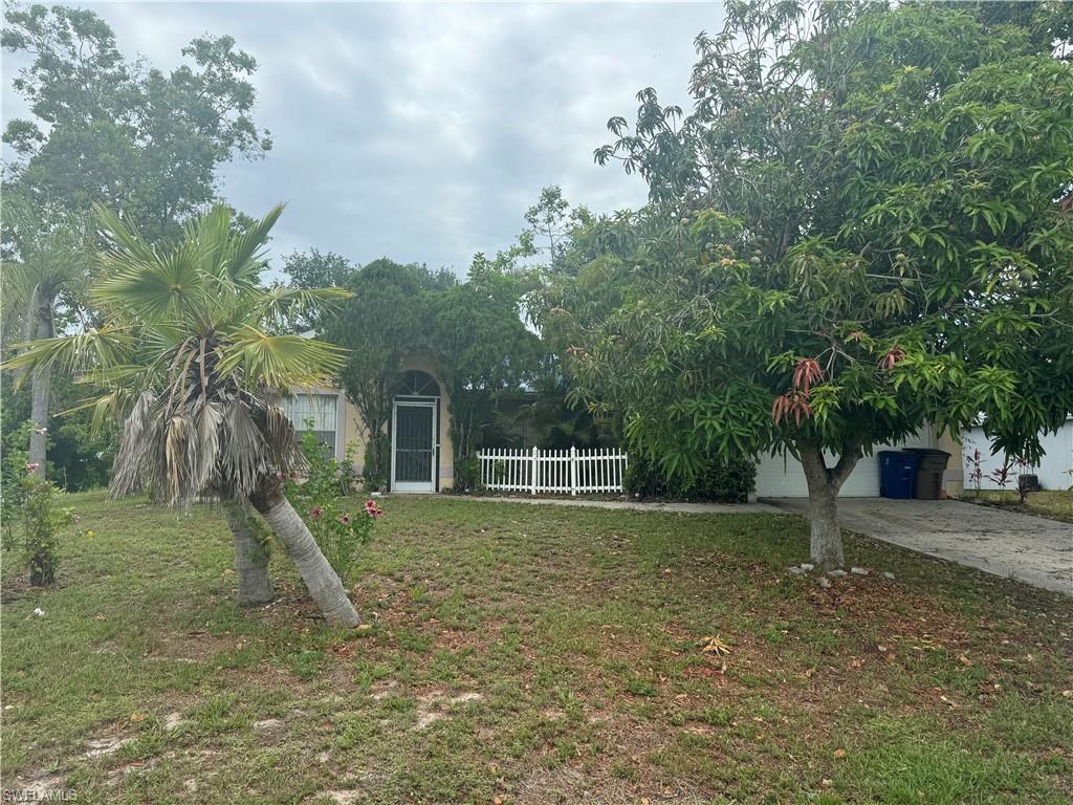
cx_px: 536
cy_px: 402
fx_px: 744
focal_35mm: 24
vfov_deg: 56.8
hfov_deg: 71.6
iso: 80
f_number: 1.78
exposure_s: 1/3413
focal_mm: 6.76
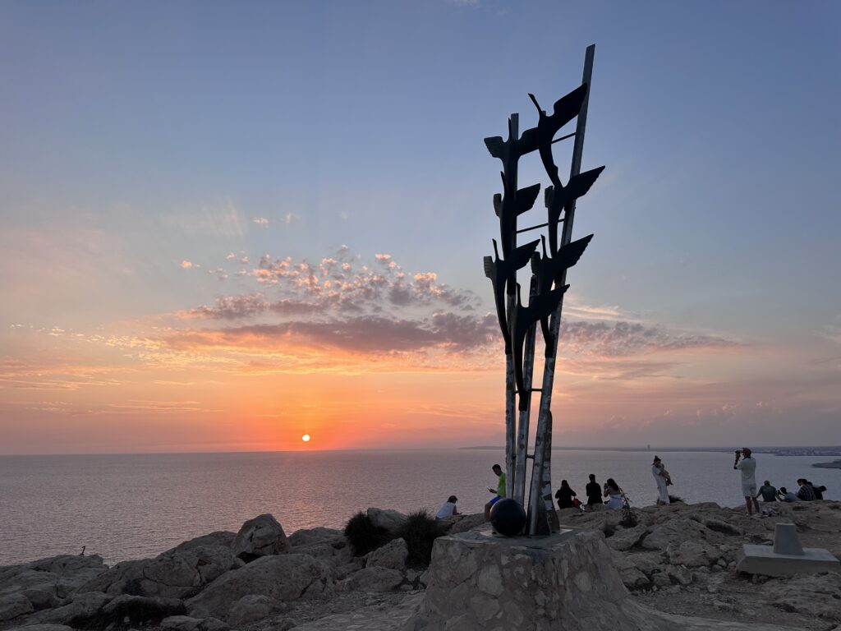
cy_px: 316
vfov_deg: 56.8
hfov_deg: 71.6
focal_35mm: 24
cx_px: 420
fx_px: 583
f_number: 1.78
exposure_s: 1/1009
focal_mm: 6.86
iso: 80
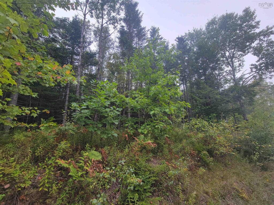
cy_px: 102
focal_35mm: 13
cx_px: 137
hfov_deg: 106.2
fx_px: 103
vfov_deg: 89.9
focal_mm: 2.2
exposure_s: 1/193
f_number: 2.2
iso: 50
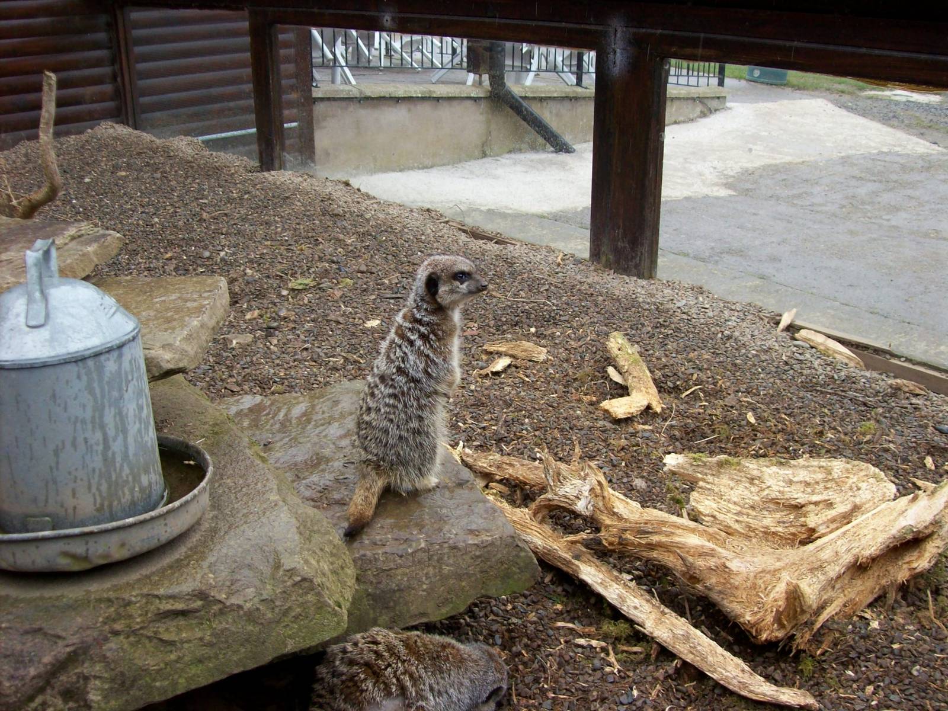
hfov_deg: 51.4
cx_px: 474
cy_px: 356
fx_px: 986
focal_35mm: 36
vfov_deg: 39.7
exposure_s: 1/218
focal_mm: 6
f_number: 2.7
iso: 80
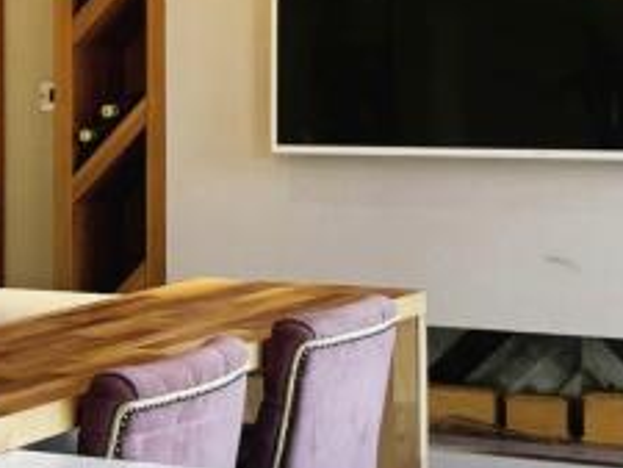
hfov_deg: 17.6
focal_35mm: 109
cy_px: 114
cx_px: 6
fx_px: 1963
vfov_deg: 13.5
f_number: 1.78
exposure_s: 1/121
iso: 64
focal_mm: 6.76
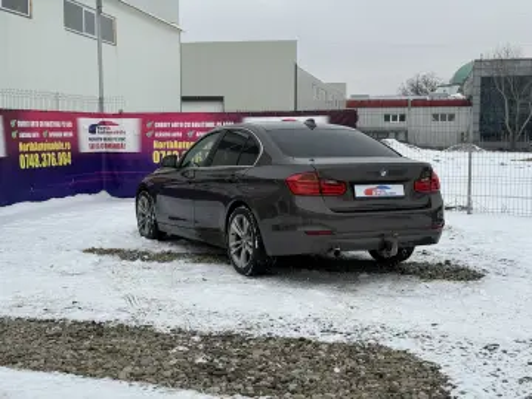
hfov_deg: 39.7
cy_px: 200
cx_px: 266
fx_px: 738
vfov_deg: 30.3
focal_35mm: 48
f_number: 1.78
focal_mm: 6.76
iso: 80
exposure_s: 1/5587
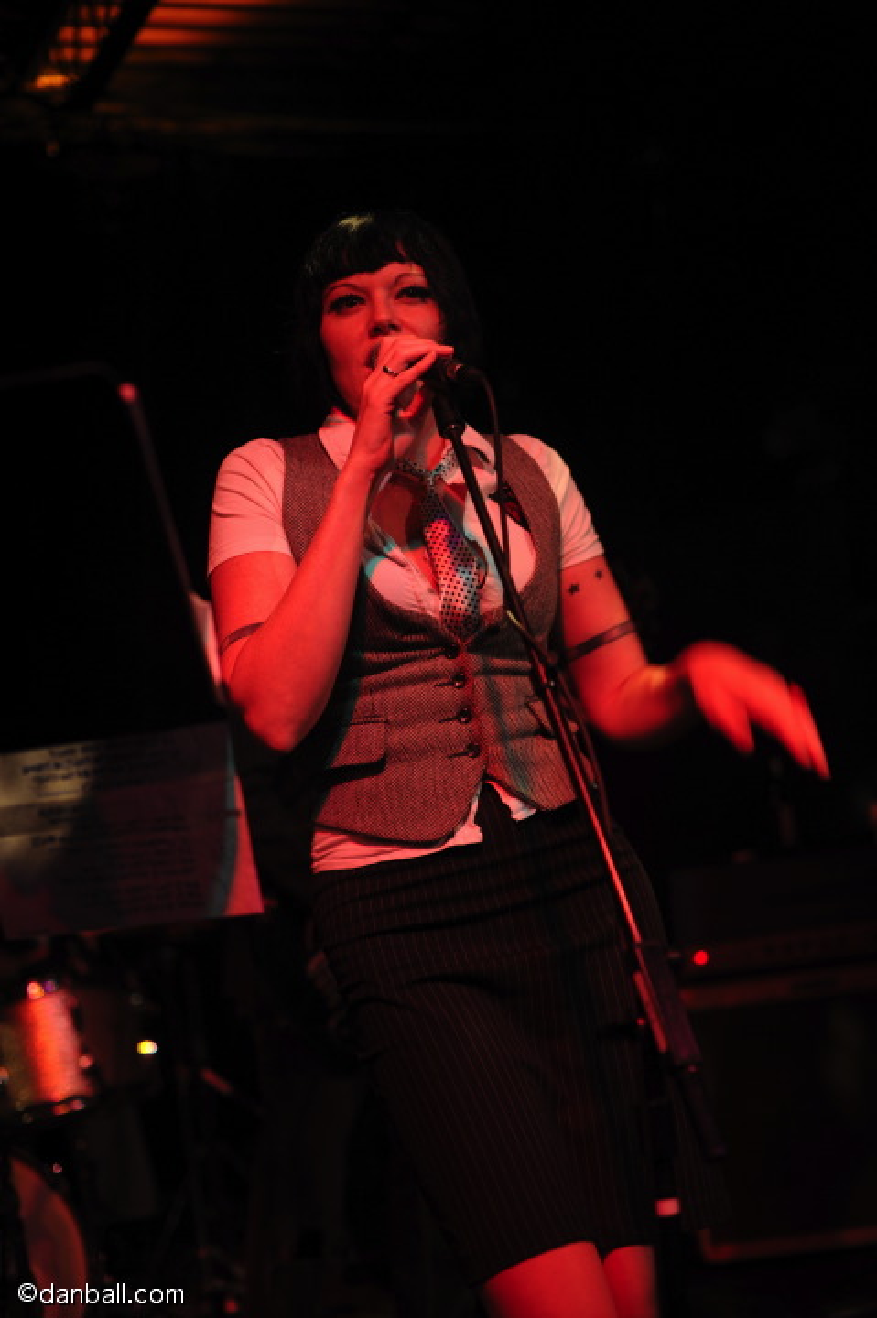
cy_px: 659
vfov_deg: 39.6
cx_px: 438
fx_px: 1830
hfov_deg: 27.0
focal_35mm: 50
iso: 640
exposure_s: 1/60
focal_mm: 50
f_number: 2.8
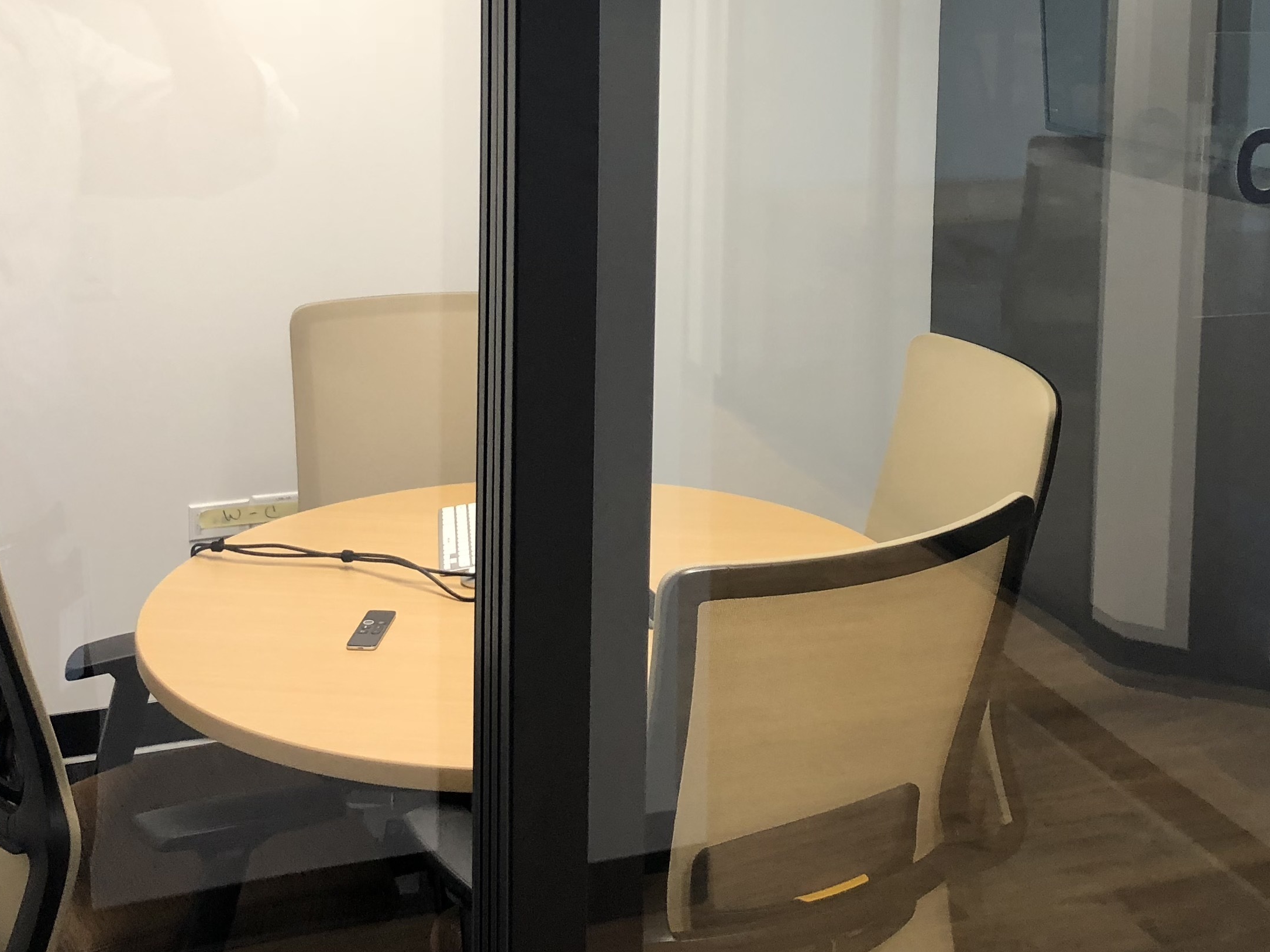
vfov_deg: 27.3
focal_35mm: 52
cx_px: 788
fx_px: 1908
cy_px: 151
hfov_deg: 36.6
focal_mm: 3.99
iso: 40
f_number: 1.8
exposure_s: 1/20
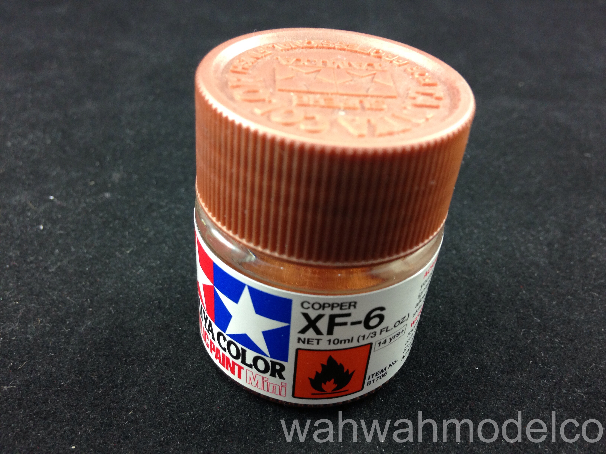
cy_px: 227
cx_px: 303
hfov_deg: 55.4
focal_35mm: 33
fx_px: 578
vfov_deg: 42.9
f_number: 2.4
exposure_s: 1/20
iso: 125
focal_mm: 4.13
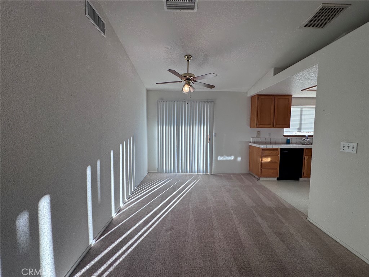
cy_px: 138
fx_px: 149
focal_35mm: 14
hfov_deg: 102.1
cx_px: 184
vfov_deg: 85.7
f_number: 2.2
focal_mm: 2.22
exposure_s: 1/159
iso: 40
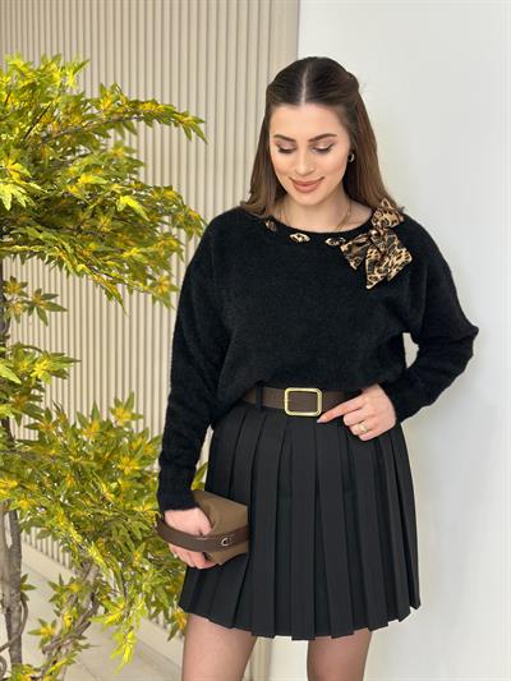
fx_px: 944
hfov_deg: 30.3
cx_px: 256
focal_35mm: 48
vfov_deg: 39.6
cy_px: 340
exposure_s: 1/129
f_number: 1.78
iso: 80
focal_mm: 6.86
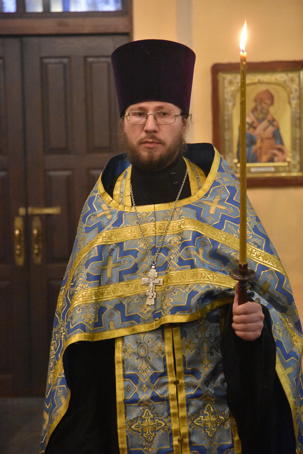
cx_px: 152
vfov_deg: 18.2
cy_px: 227
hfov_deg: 12.2
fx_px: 1420
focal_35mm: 112
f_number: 4
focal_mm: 75
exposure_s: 1/125
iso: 11400
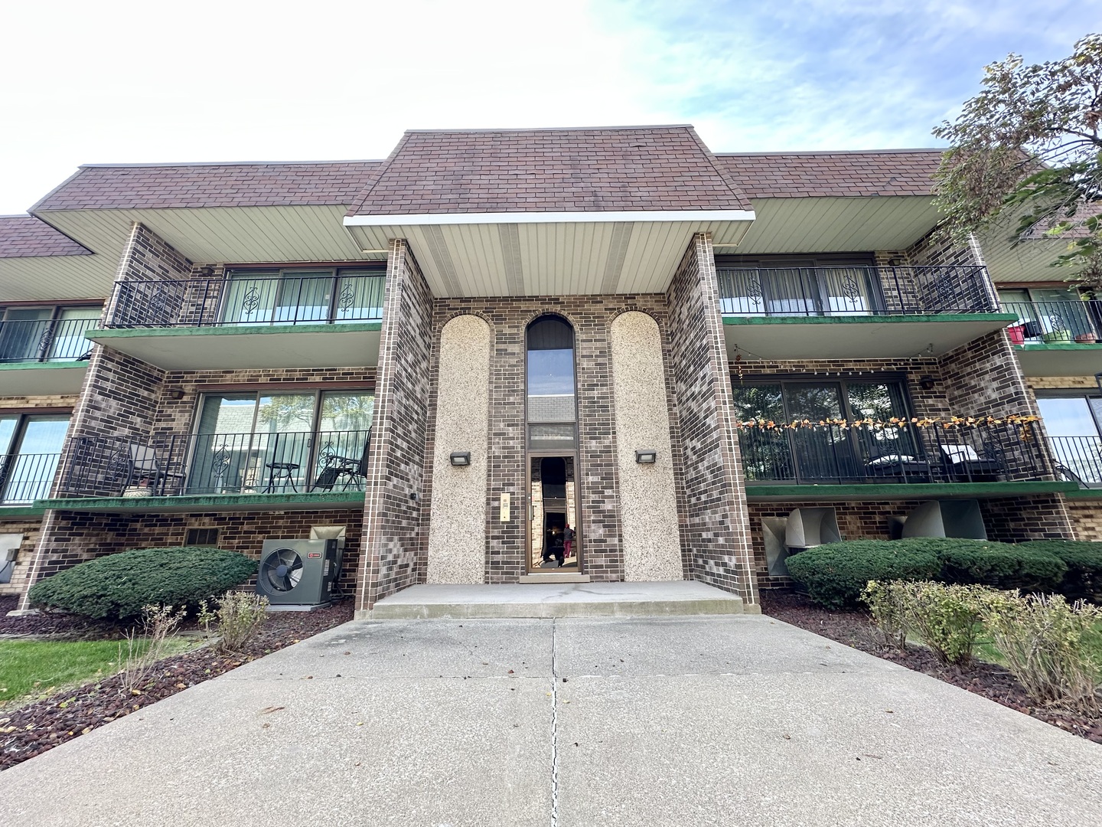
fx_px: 446
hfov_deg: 102.1
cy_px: 414
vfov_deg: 85.7
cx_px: 551
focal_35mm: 14
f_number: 2.2
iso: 40
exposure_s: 1/145
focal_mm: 2.22
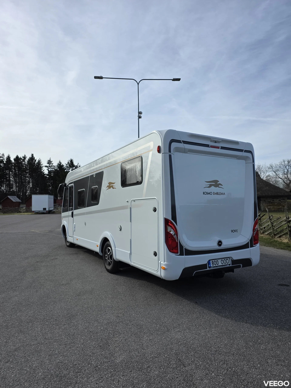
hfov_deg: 58.9
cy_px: 194
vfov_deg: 73.9
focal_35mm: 23
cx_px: 146
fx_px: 258
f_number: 1.7
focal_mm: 6.3
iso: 80
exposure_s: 1/6574
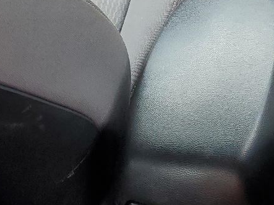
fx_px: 744
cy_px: -102
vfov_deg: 14.6
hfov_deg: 20.0
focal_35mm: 94
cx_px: 299
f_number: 1.5
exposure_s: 1/141
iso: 50
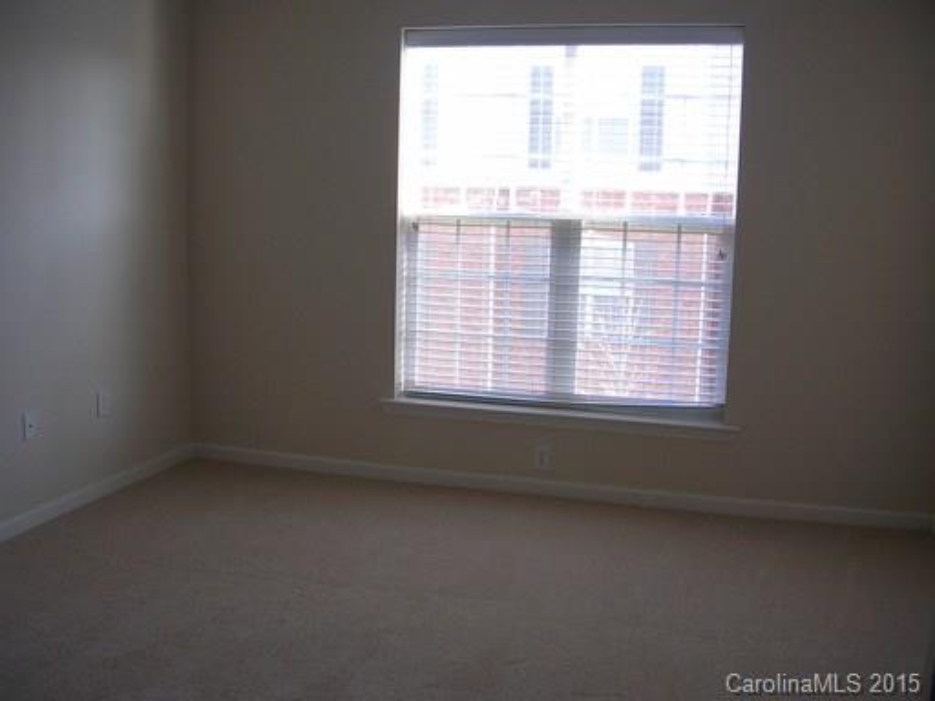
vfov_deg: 37.7
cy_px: 350
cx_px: 468
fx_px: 1026
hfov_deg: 49.0
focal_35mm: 38
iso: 50
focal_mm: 5.8
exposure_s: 1/39.3
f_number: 2.8
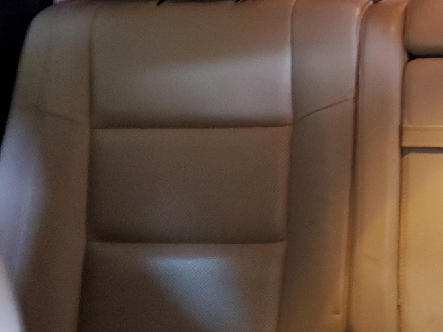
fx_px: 780
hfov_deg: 28.2
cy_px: 105
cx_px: 514
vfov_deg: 23.9
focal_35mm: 61
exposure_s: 1/15
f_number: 1.5
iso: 359
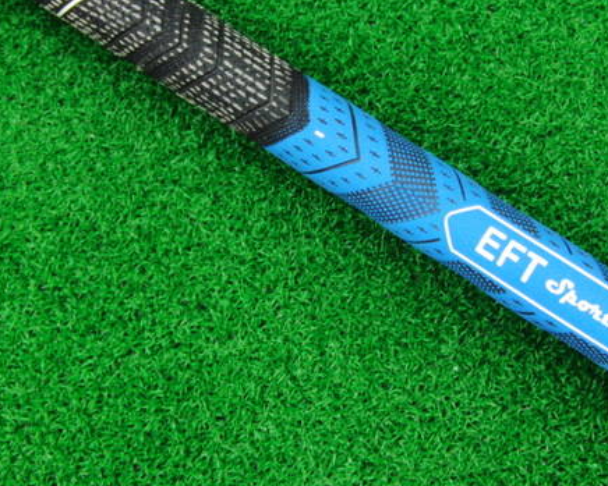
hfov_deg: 35.2
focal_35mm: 53
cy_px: 164
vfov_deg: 28.4
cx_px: 370
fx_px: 954
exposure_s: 1/30
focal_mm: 6.42
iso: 400
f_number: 3.6
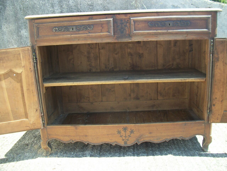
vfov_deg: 44.2
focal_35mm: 32
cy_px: 86
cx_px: 114
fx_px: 210
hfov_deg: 56.8
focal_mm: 5.7
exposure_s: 1/250
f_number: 2.9
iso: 80
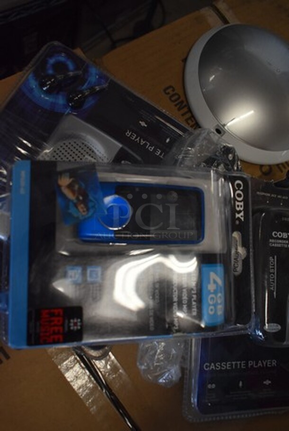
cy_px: 216
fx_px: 324
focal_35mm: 27
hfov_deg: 48.0
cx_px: 144
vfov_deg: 67.3
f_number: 3.5
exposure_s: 1/200
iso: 800
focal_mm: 18
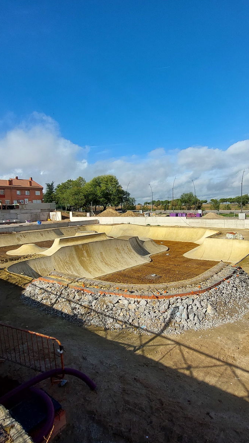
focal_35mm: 19
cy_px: 222
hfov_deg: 58.3
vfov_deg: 89.6
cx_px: 115
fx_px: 223
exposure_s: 1/2358
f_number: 2.2
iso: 50
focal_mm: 1.74
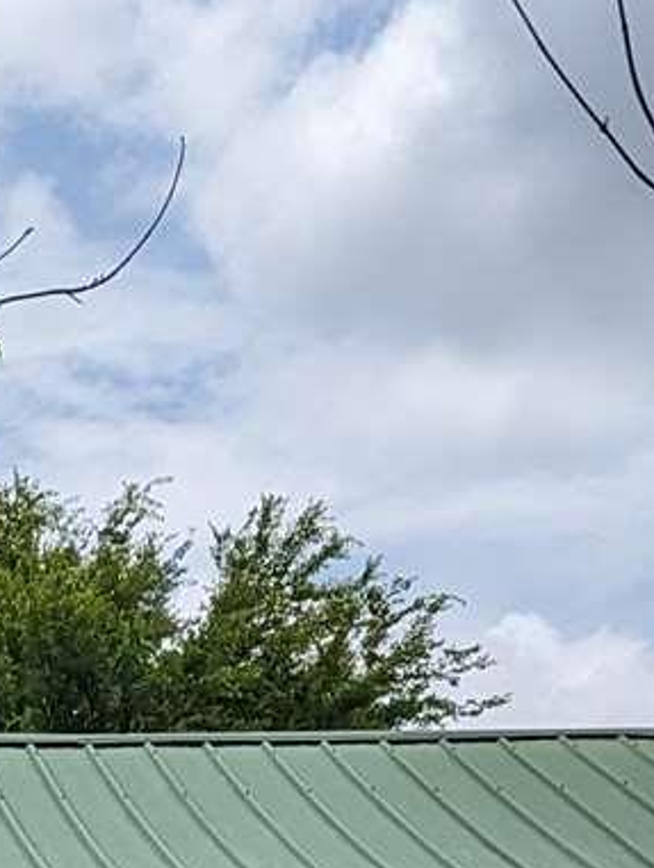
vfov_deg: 12.2
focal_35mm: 145
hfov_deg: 9.7
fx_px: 3642
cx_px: -572
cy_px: 1677
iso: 47
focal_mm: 6.81
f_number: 1.85
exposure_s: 1/3425
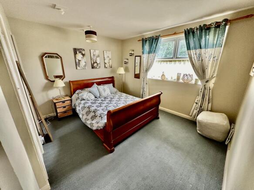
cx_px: 127
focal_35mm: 14
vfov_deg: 85.7
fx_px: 103
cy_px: 95
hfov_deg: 102.1
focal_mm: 2.22
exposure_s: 1/66
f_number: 2.2
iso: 320
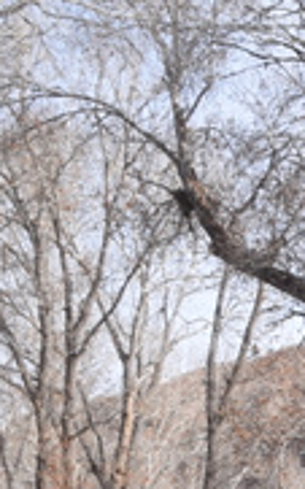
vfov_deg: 10.8
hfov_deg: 6.1
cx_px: 1072
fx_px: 2529
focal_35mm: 190
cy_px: 650
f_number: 9
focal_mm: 22
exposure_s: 1/320
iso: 200
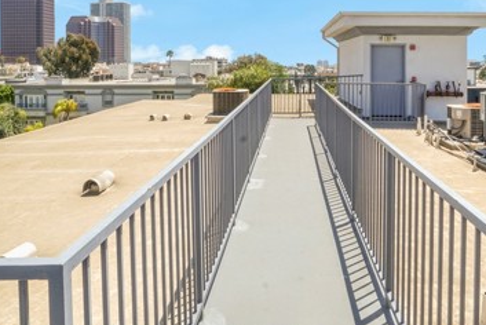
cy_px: 67
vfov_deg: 42.0
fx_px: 404
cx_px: 289
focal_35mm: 30
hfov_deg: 61.6
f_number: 22
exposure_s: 1/30
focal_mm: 11
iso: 200
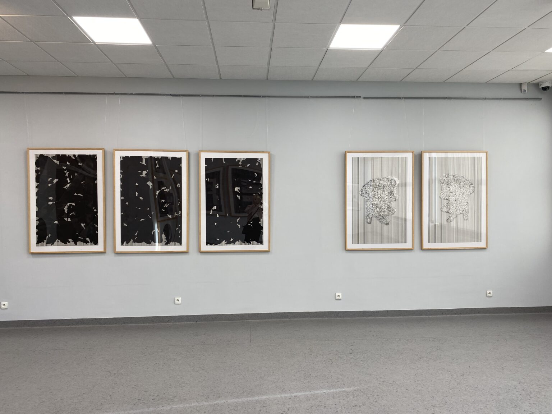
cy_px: 207
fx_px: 415
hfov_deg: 67.3
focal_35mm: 26
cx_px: 276
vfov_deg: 53.1
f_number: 1.8
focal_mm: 4.25
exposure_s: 1/100
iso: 50
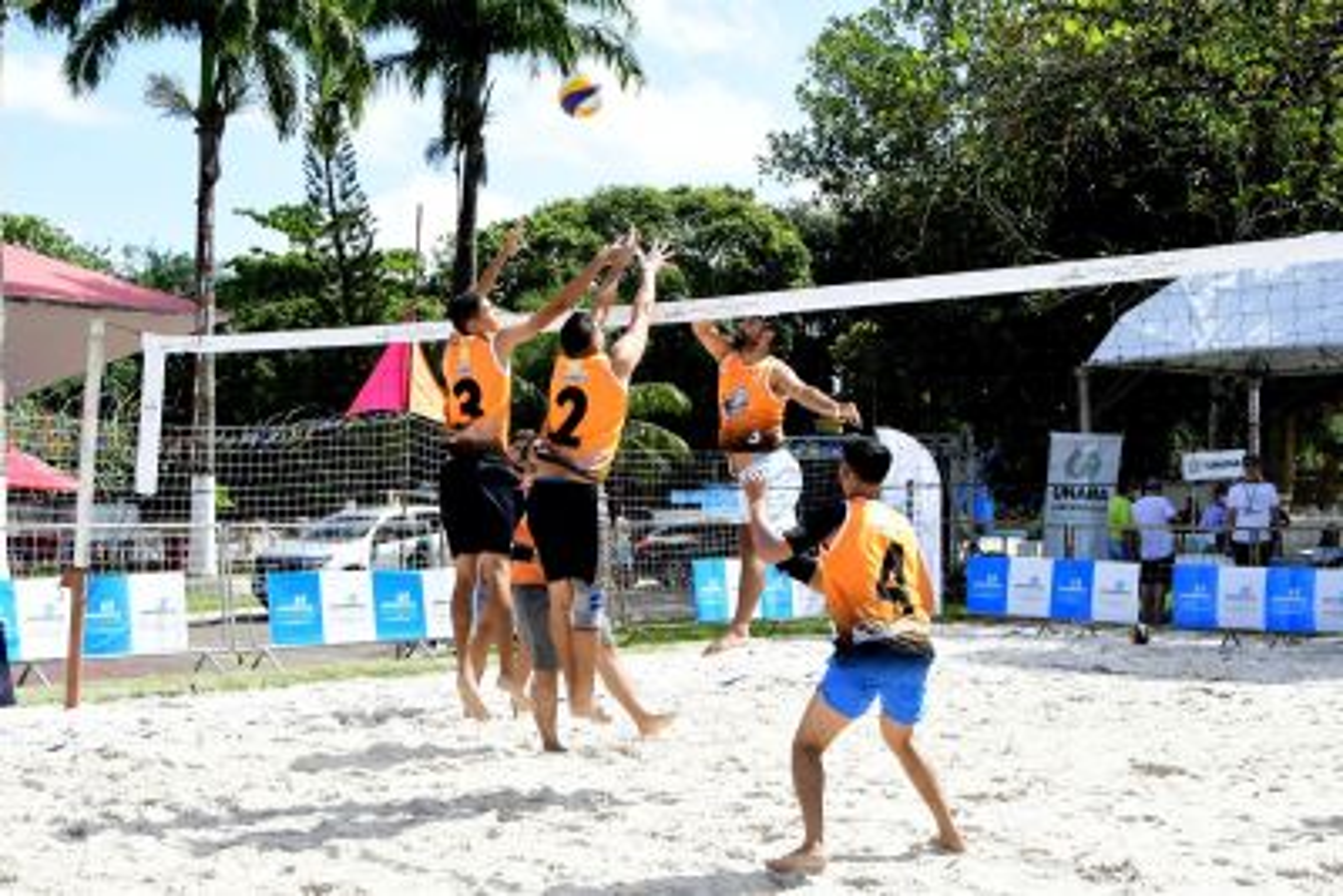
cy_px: 448
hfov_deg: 38.9
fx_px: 1903
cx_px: 672
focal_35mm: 51
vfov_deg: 26.5
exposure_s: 1/400
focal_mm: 34
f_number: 10
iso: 640
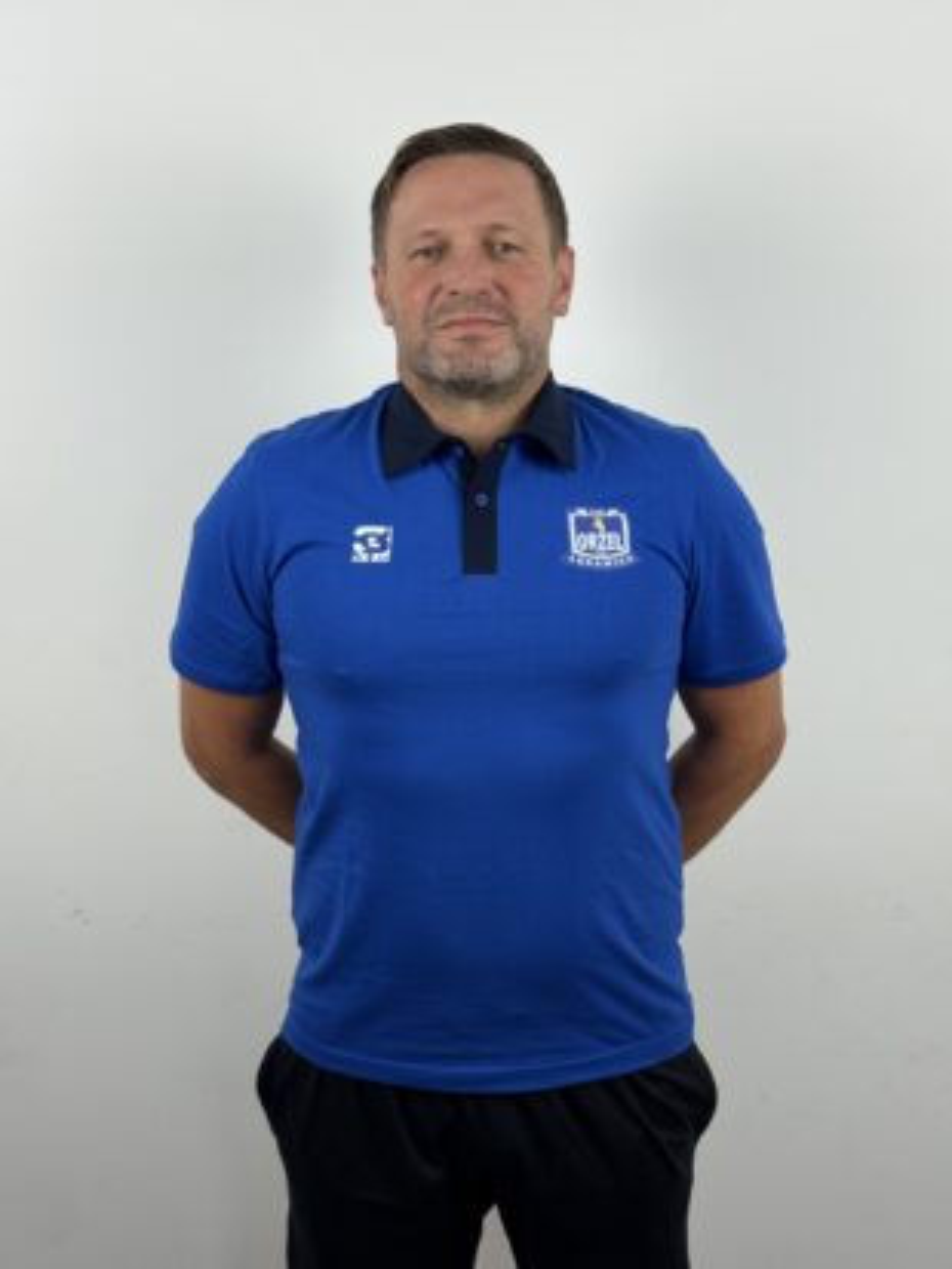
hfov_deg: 30.3
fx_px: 1759
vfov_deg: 39.6
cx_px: 476
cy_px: 634
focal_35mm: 48
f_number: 1.78
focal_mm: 6.76
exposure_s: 1/100
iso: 80
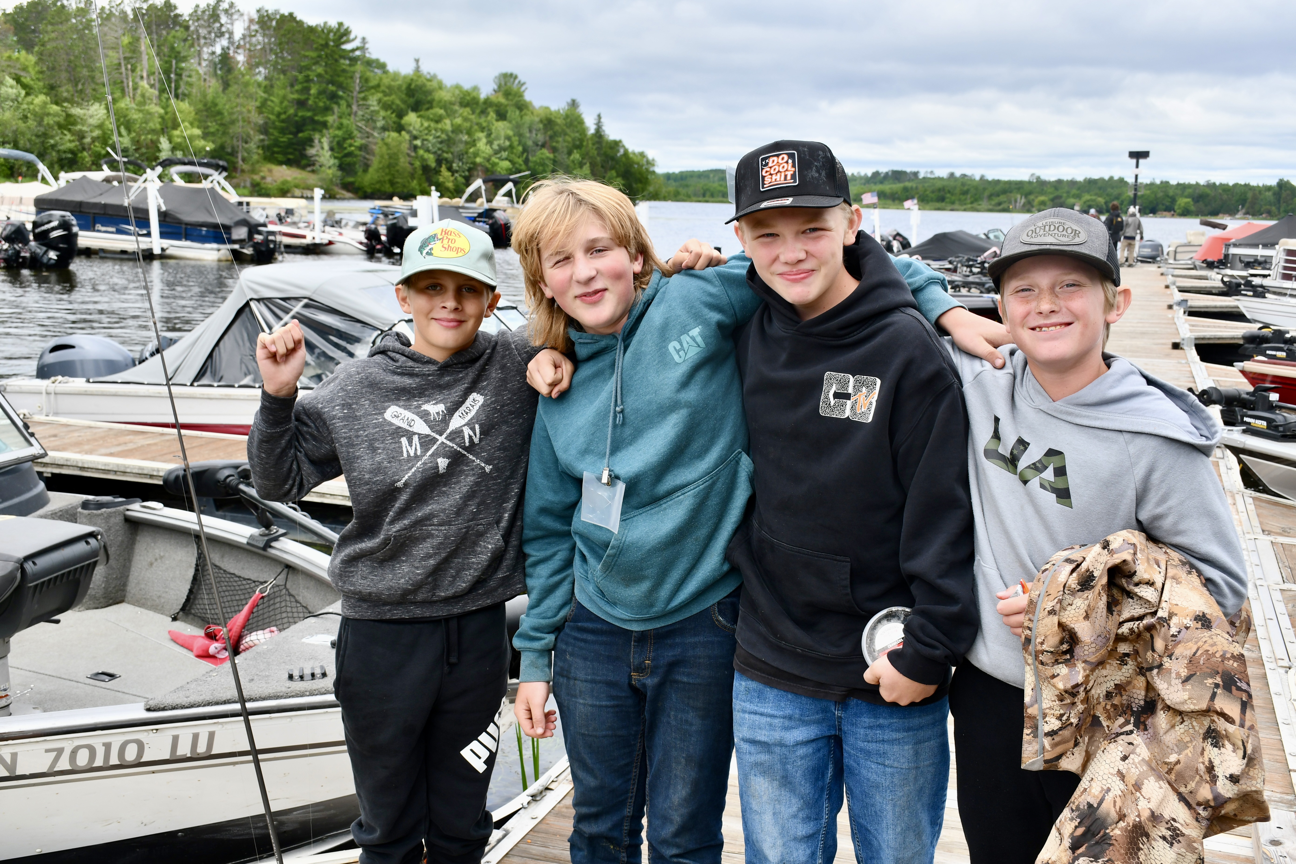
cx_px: 648
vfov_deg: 33.4
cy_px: 432
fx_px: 1440
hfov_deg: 48.5
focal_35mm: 40
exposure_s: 1/250
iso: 160
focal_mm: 27
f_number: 8
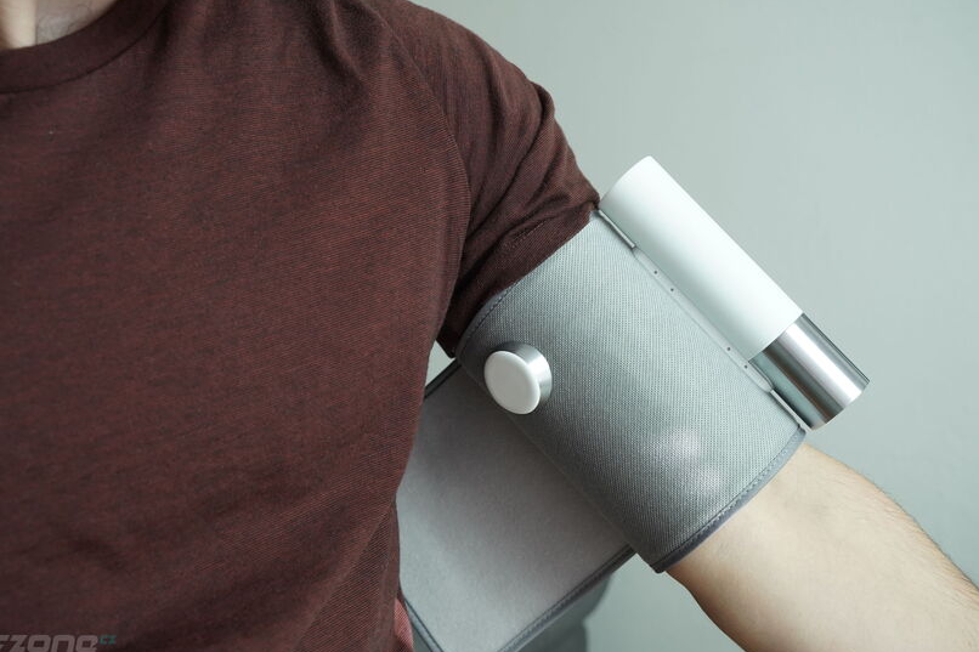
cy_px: 333
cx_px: 483
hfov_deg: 50.7
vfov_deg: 35.0
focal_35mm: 38
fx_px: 1033
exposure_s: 1/200
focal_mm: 37
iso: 2000
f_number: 6.3
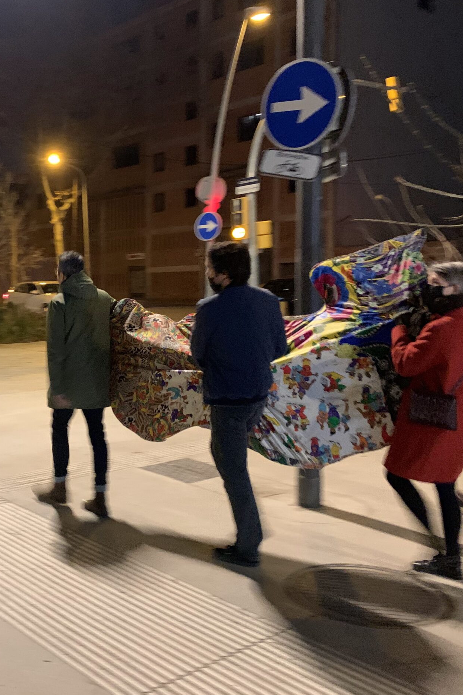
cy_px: 348
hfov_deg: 34.8
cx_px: 91
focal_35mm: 37
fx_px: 714
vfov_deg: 51.9
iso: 640
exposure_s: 1/20
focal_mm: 4.25
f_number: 1.8
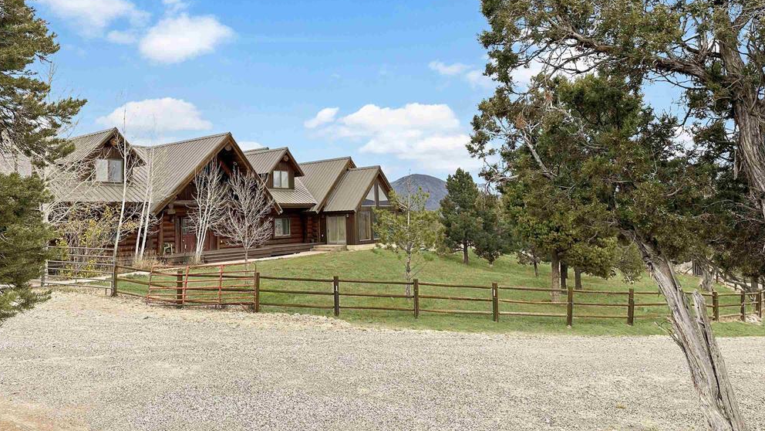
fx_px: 548
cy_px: 174
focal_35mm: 27
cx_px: 374
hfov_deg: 69.9
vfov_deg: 42.7
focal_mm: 6.86
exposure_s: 1/980
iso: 80
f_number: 1.78
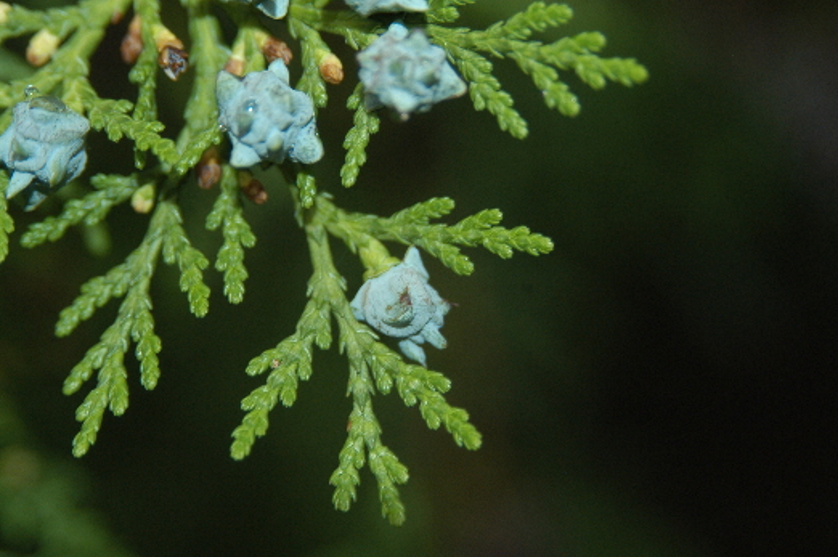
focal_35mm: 138
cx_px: 435
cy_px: 270
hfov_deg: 14.9
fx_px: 3209
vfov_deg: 9.9
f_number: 4.5
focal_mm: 80
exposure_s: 1/60
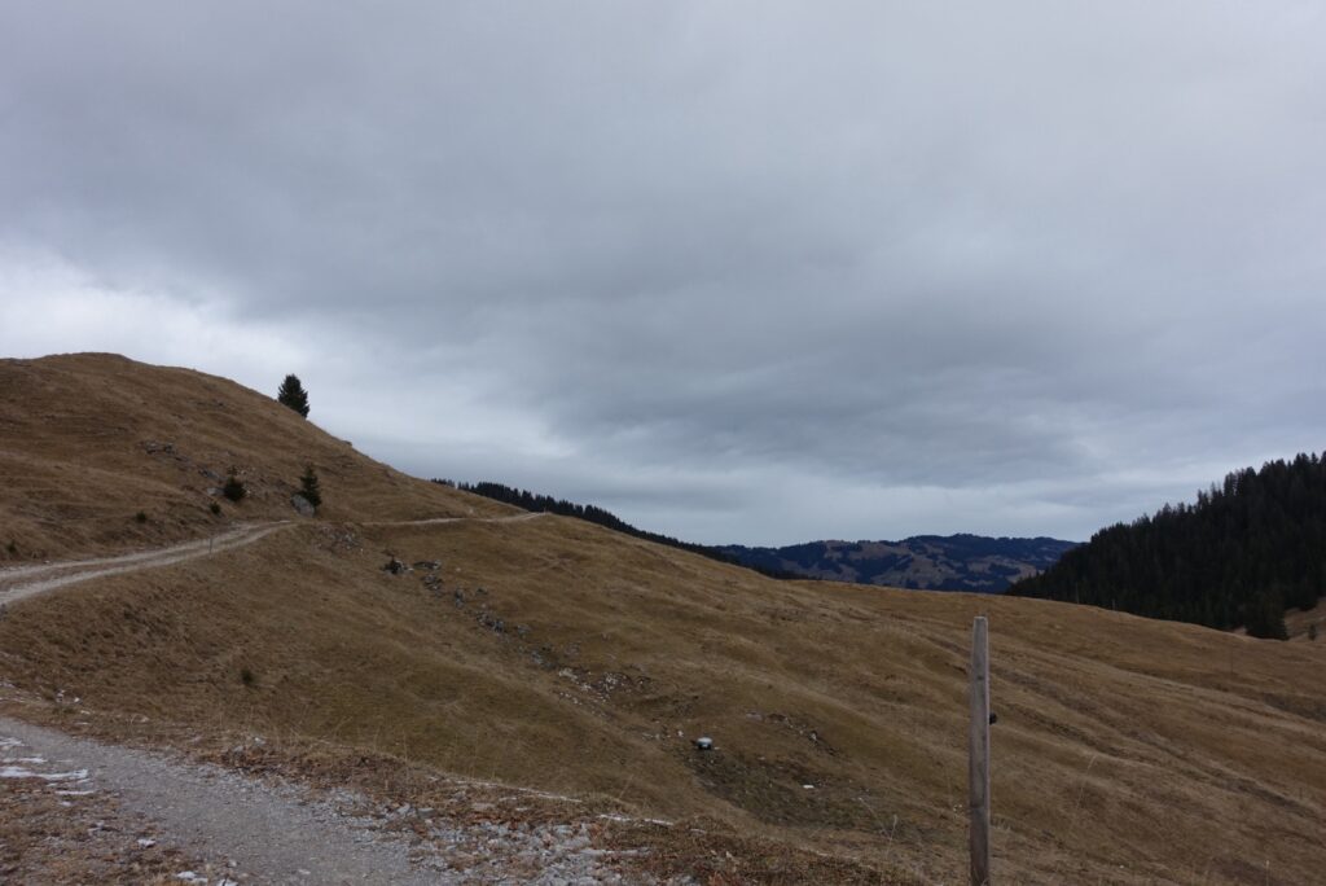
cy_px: 443
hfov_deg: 73.7
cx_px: 663
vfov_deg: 53.2
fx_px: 884
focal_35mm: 24
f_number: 7.1
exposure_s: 1/160
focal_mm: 8.8
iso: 125
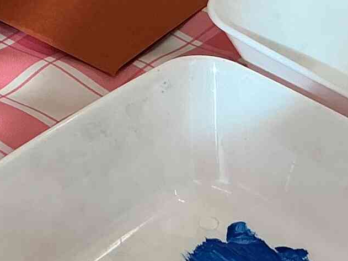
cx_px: -10
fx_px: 1397
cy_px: -257
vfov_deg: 9.9
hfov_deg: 14.0
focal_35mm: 139
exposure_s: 1/120
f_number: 1.8
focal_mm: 3
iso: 20
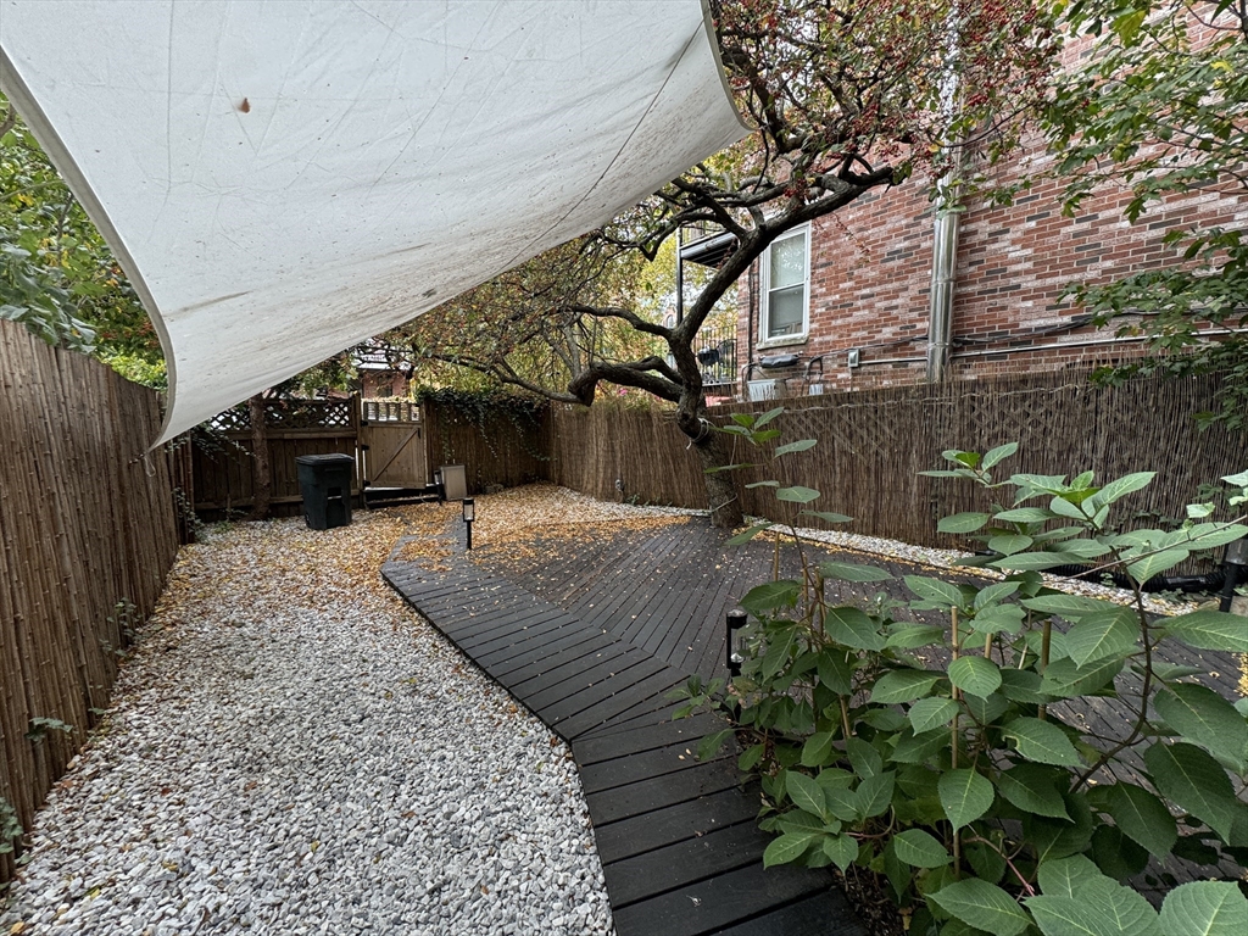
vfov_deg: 85.7
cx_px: 624
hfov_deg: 102.1
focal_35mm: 14
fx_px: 505
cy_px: 468
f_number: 2.2
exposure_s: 1/99
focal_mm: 2.22
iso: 100
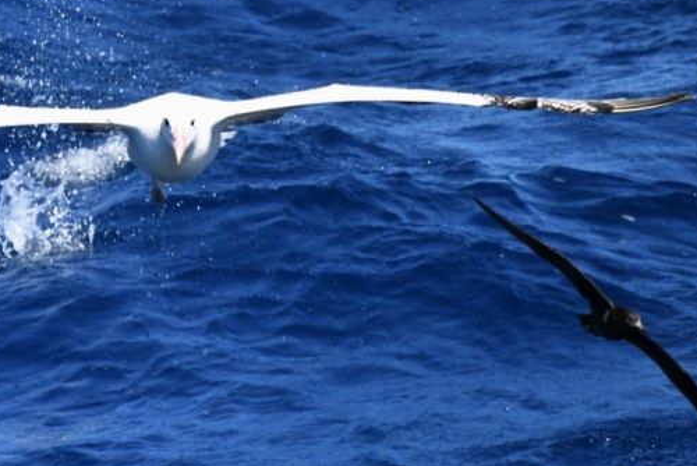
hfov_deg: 2.1
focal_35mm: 959
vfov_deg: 1.4
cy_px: 150
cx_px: 171
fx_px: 18577
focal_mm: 600
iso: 2000
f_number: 6.3
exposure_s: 1/8000
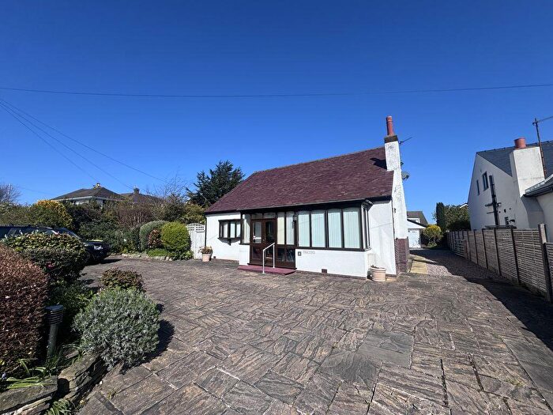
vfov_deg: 85.7
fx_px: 224
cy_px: 208
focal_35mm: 14
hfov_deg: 102.1
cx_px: 276
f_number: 2.2
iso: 50
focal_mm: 2.22
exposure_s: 1/2985
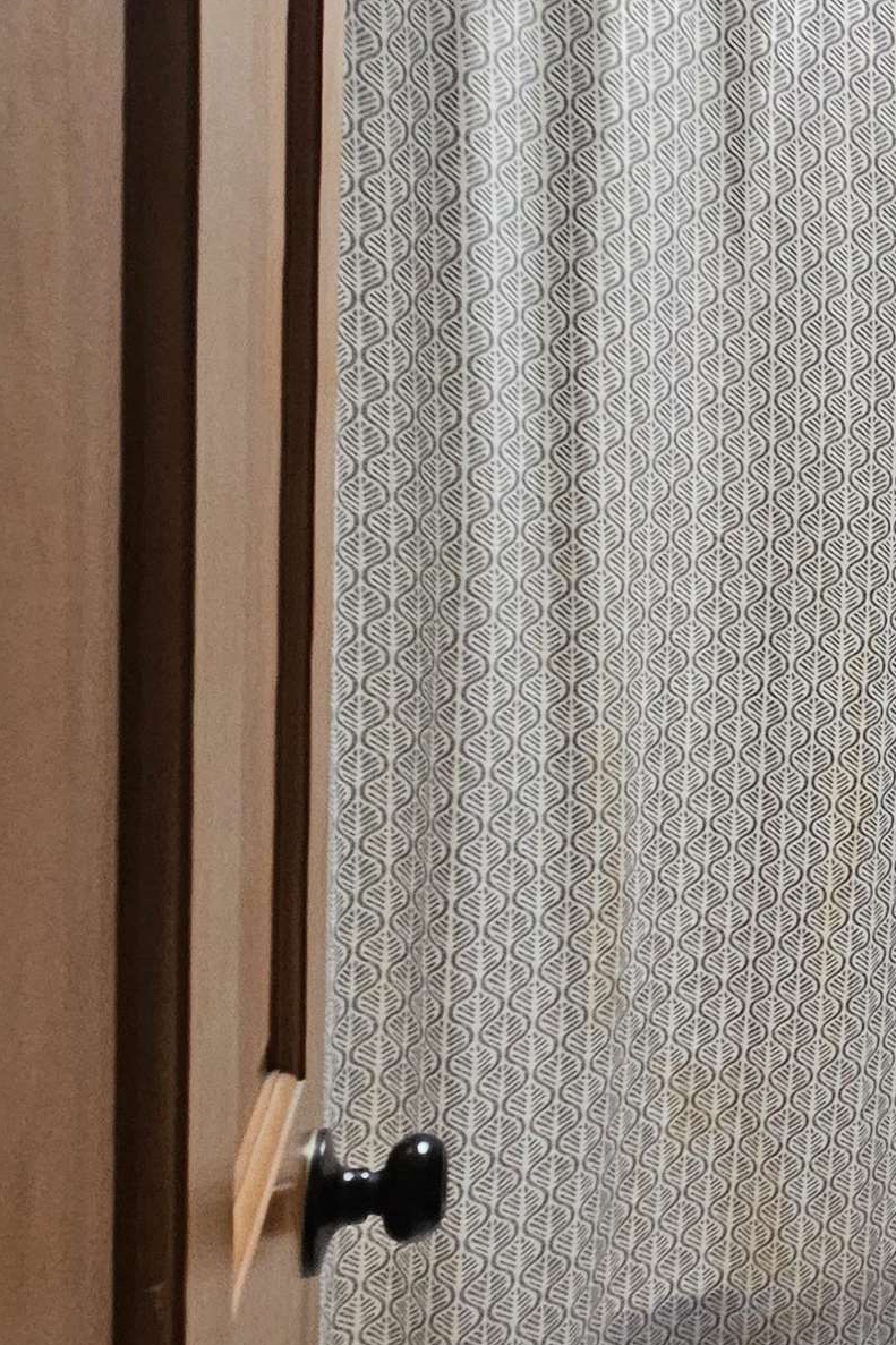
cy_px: 636
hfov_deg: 26.6
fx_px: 1307
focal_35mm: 35
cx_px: 1358
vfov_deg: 54.4
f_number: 2.2
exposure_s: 1/30
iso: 400
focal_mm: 2.2
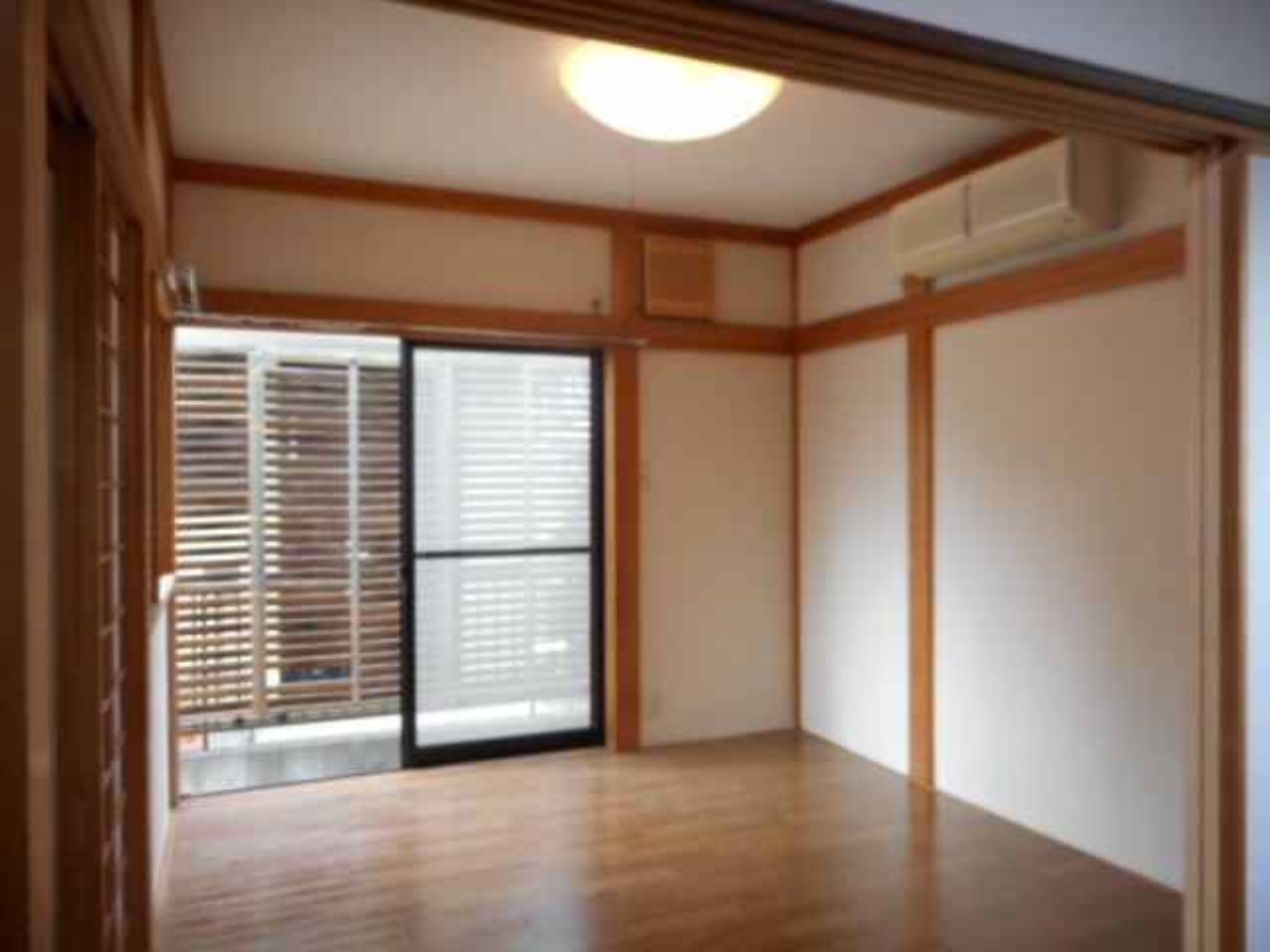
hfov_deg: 69.4
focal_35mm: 25
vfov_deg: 54.9
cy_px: 476
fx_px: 917
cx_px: 635
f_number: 3.7
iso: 160
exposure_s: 1/30
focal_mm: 4.5
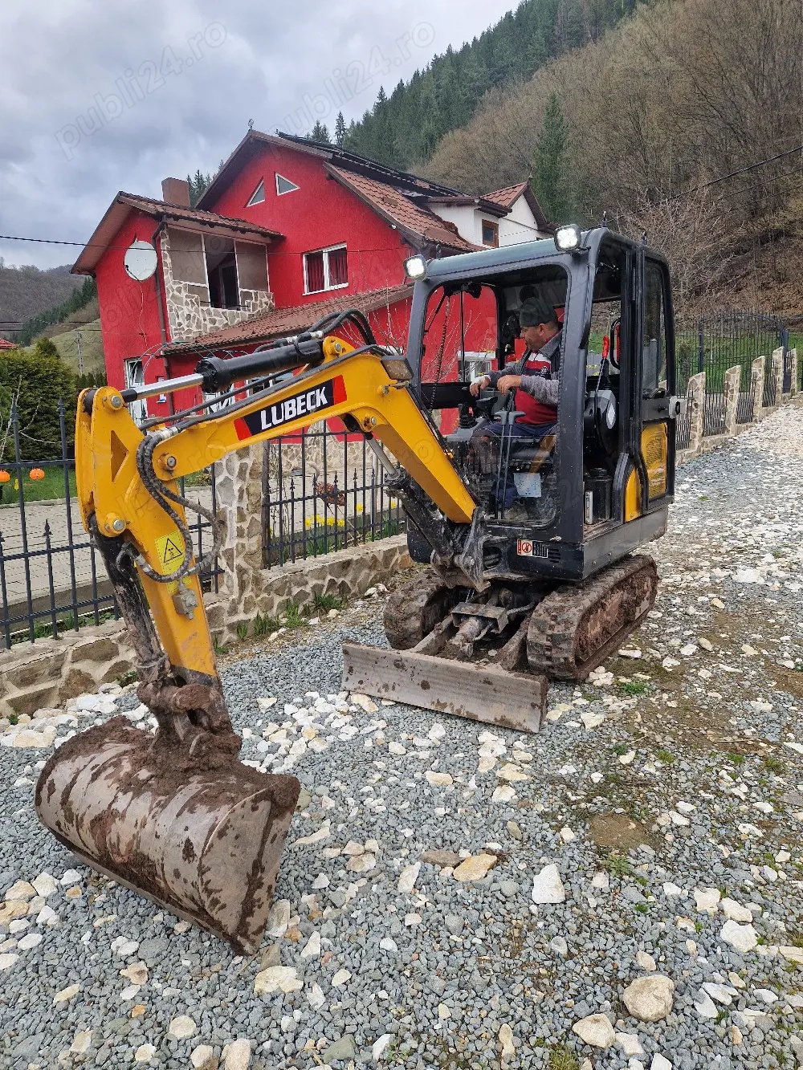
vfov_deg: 73.9
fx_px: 711
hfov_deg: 58.9
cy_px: 535
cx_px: 402
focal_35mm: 23
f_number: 1.8
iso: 50
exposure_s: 1/250
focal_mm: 5.4
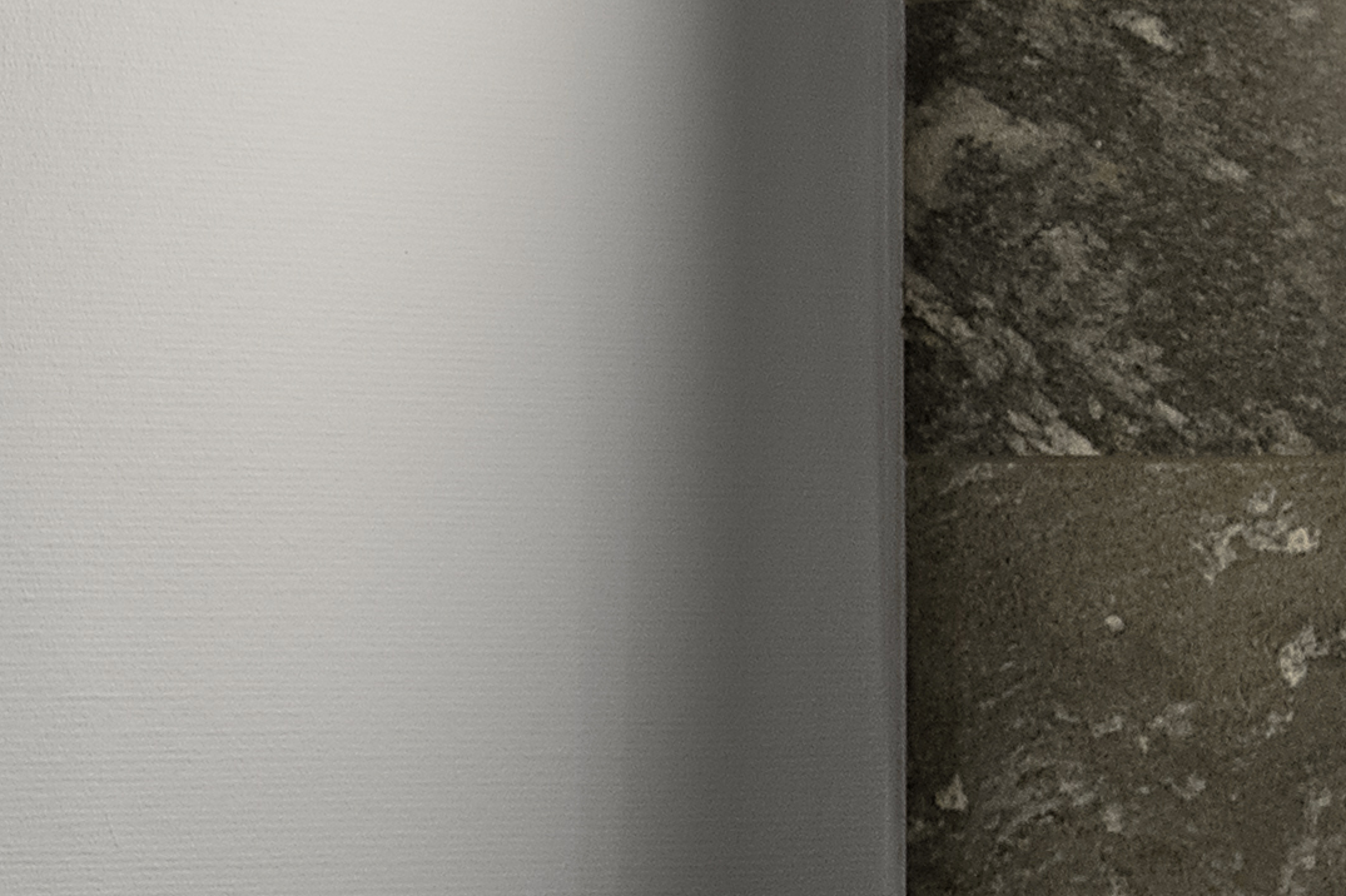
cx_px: -1389
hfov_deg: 11.0
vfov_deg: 8.1
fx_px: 6316
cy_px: 599
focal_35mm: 169
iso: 100
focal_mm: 22
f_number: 11
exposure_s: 1.3
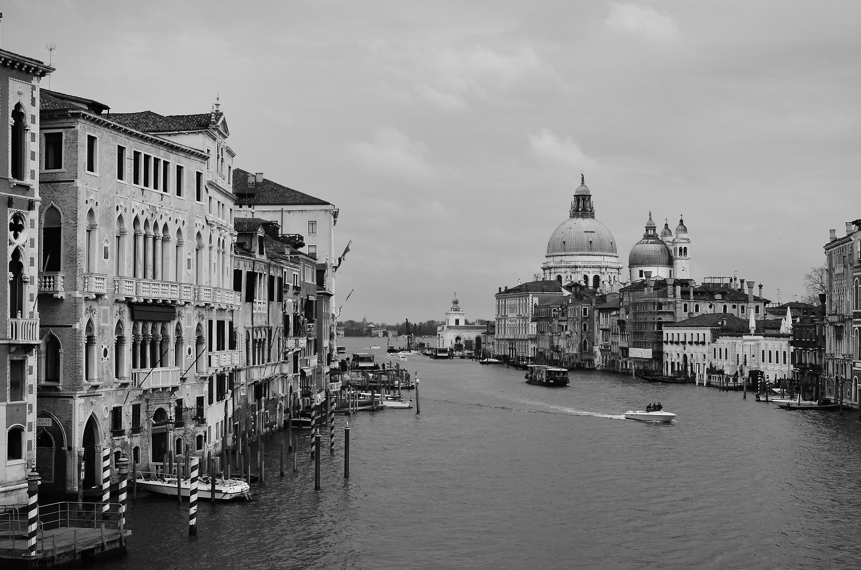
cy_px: 285
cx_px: 430
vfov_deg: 25.6
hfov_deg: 37.9
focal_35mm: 52
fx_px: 1253
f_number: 3.2
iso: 125
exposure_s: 1/640
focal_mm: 35
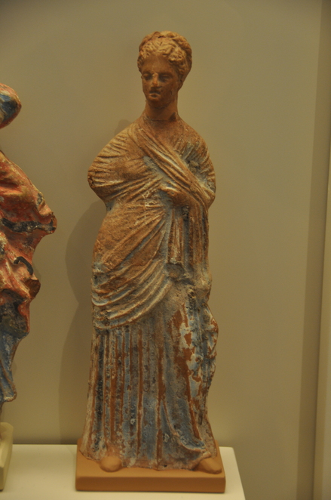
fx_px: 1702
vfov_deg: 16.7
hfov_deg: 11.1
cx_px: 166
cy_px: 250
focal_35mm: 123
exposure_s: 1/20
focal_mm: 82
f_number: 5
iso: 500
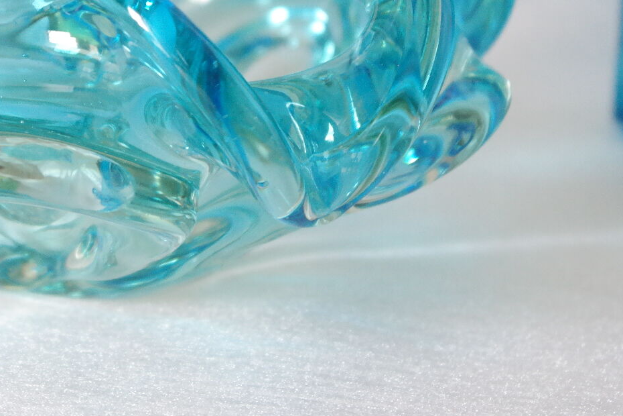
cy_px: 32
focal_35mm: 143
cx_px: 92
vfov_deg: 9.5
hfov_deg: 14.2
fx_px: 2475
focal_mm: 50
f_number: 5.6
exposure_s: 1/30
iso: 1600
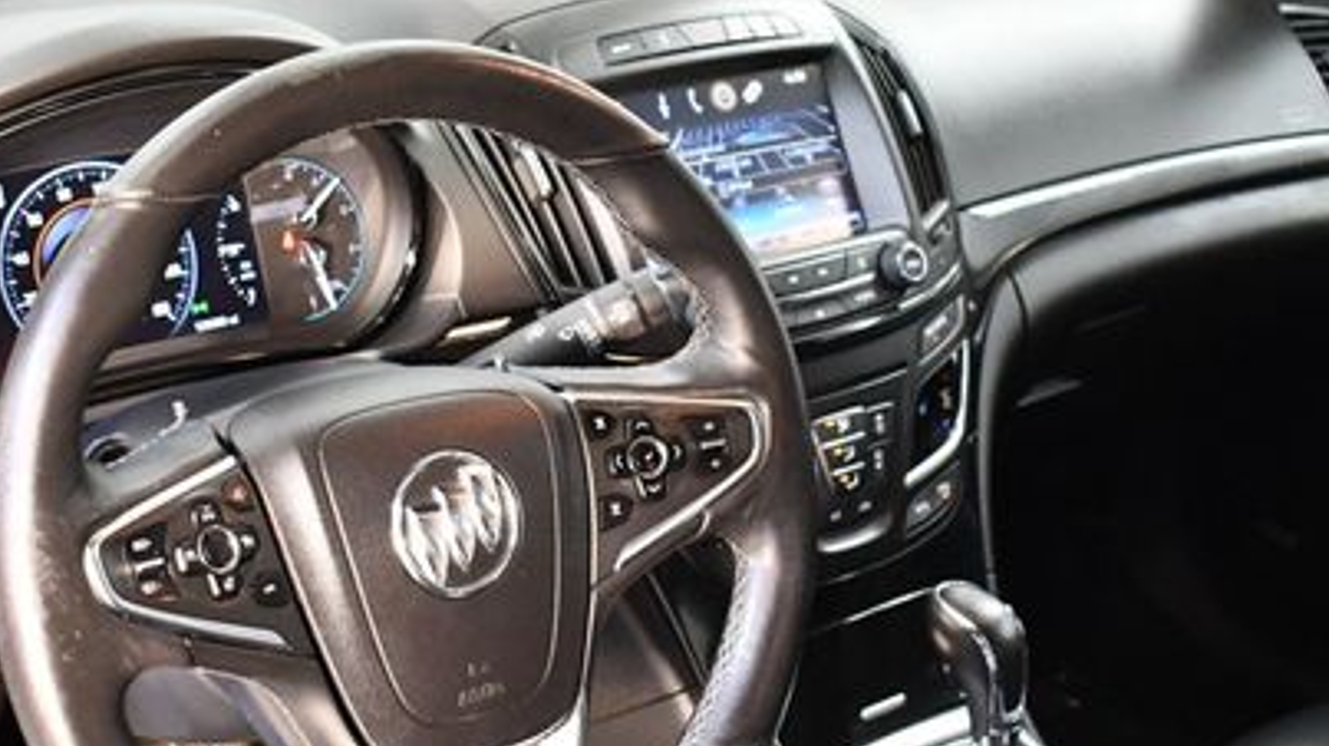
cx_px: 590
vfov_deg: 20.0
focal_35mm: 60
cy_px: 439
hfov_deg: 34.9
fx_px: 2113
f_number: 3.5
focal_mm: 18
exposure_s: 1/100
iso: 3200
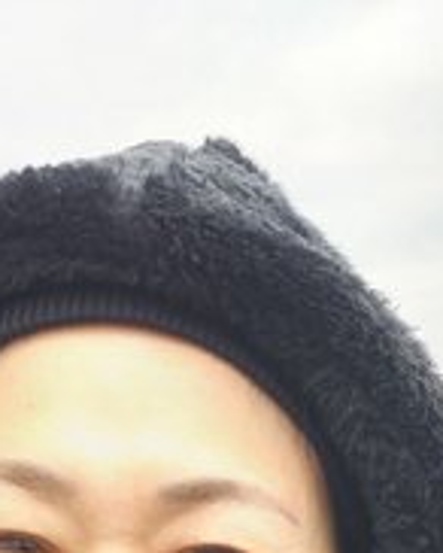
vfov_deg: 19.7
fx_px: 1456
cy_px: 723
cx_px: 376
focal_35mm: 89
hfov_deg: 17.1
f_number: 1.79
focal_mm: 4.8
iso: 88
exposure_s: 1/100
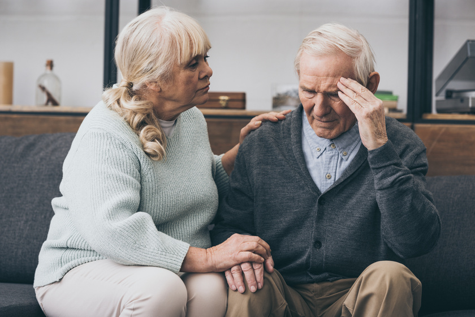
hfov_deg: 14.7
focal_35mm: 140
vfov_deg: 9.8
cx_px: 238
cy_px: 158
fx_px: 1847
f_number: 4
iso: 100
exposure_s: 1/200
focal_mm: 140
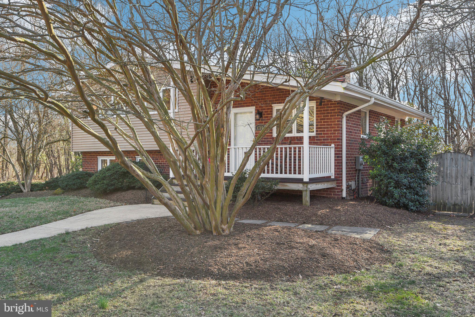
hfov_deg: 58.7
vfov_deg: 41.1
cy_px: 158
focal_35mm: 32
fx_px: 422
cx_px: 238
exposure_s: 1/200
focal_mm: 32
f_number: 8
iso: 400
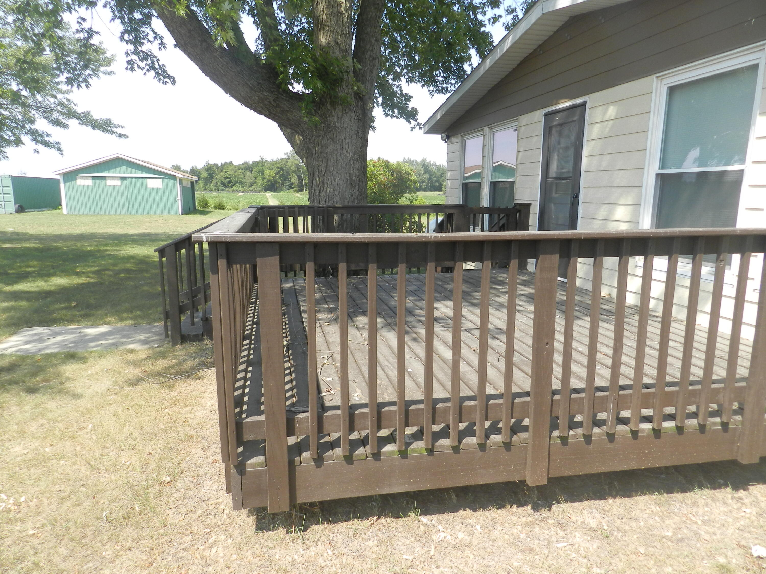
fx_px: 509
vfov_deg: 58.9
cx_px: 383
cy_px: 287
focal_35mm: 23
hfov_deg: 73.9
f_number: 3.4
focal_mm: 4
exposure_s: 1/640
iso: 160
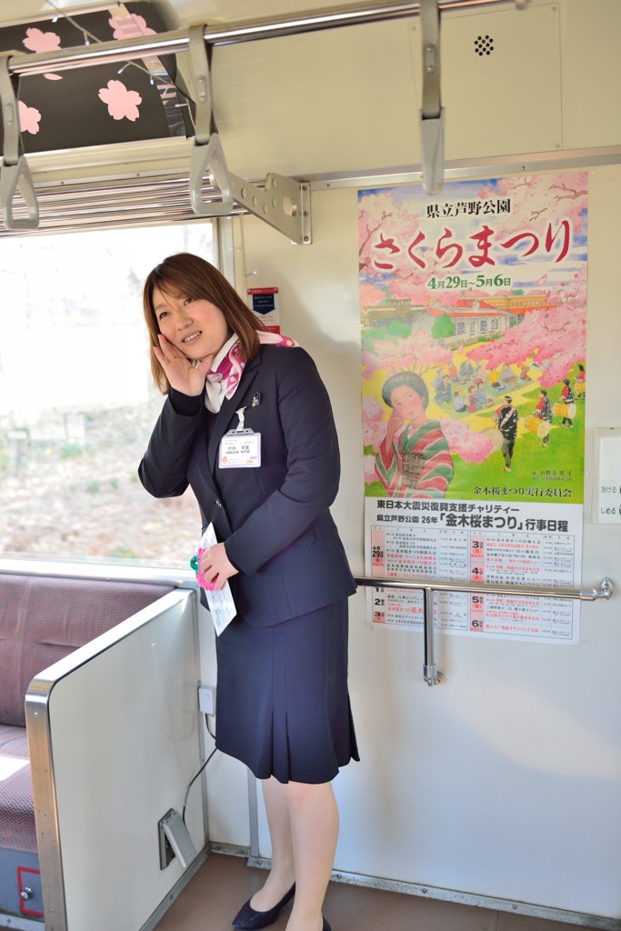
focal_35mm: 34
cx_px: 310
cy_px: 466
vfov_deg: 55.8
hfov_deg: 38.9
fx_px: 879
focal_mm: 34
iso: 500
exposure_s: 1/250
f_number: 2.8
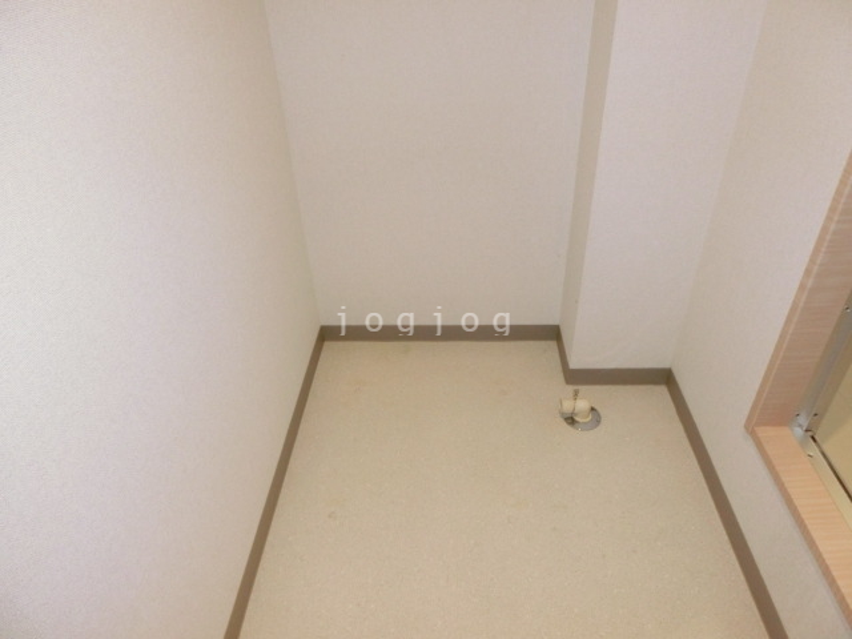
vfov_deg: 56.8
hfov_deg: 71.6
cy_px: 320
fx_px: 591
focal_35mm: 24
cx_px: 426
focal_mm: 4.24
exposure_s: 1/60
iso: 400
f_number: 3
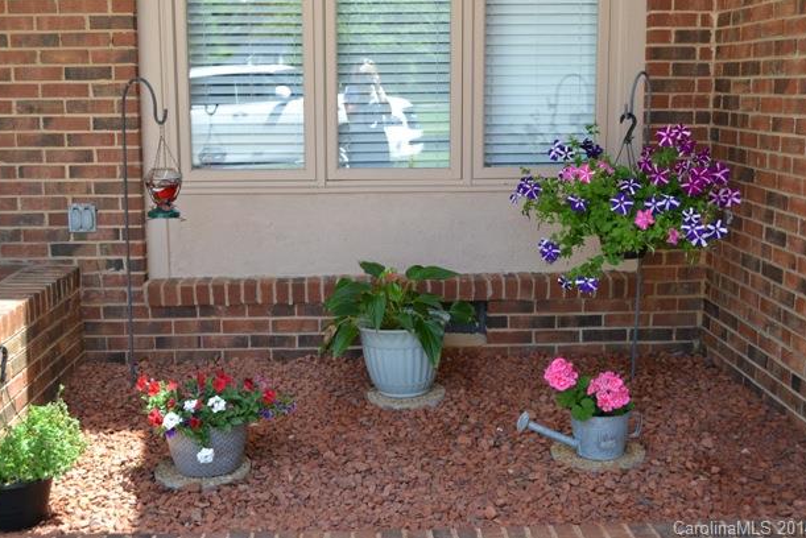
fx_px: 986
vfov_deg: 30.5
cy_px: 259
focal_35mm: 44
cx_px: 402
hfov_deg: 44.5
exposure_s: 1/125
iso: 320
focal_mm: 28
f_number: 5.6
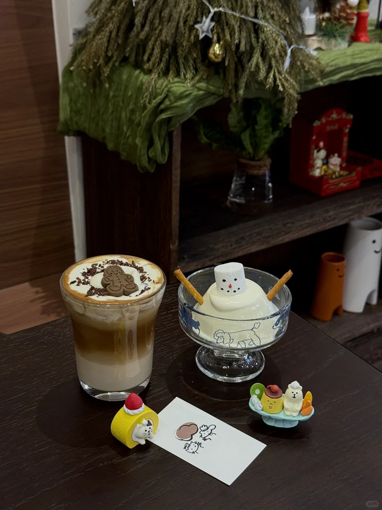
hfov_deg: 30.3
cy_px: 255
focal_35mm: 48
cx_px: 191
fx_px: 706
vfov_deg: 39.7
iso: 80
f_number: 1.78
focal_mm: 6.76
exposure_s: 1/50
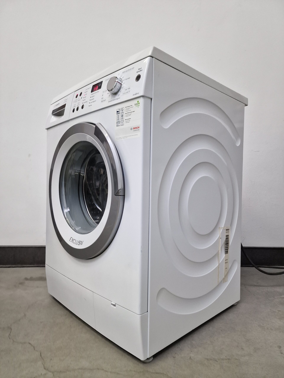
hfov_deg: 58.9
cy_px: 189
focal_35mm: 23
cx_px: 142
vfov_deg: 73.9
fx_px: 252
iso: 400
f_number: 1.8
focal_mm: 6.4
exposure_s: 1/100
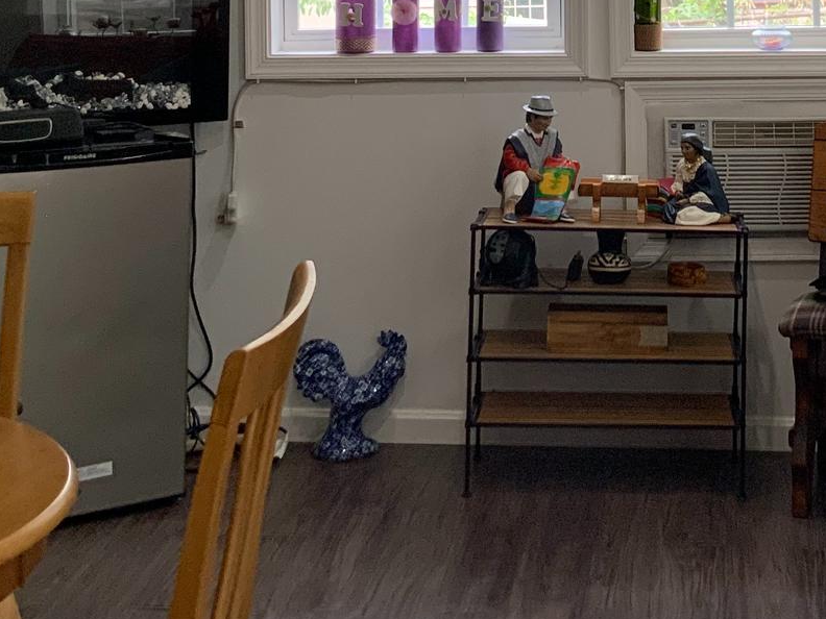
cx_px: 664
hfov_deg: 25.5
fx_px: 1790
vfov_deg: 18.5
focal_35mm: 75
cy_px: -142
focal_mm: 3
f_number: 1.8
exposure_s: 1/106
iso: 64
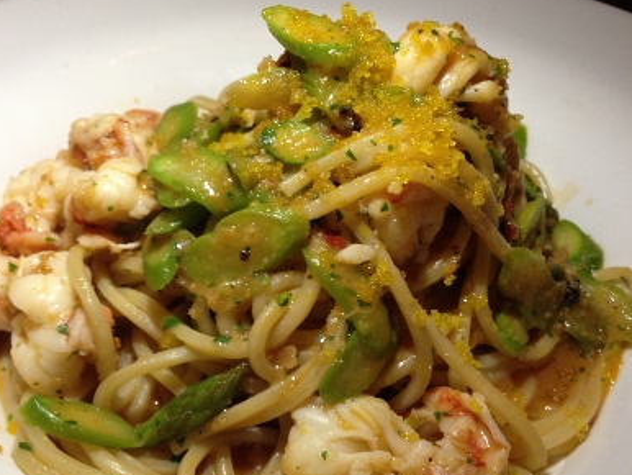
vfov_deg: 35.1
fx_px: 749
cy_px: 283
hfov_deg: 45.7
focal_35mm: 41
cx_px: 278
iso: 200
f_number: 2.4
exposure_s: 1/20
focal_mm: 4.12
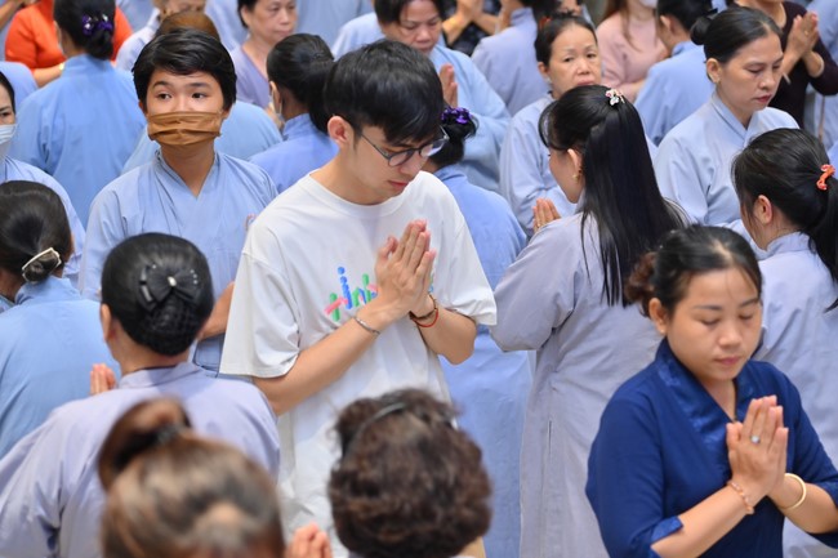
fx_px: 2792
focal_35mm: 120
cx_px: 419
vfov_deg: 11.4
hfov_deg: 17.1
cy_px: 279
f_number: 4.5
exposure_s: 1/100
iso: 1250
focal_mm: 120
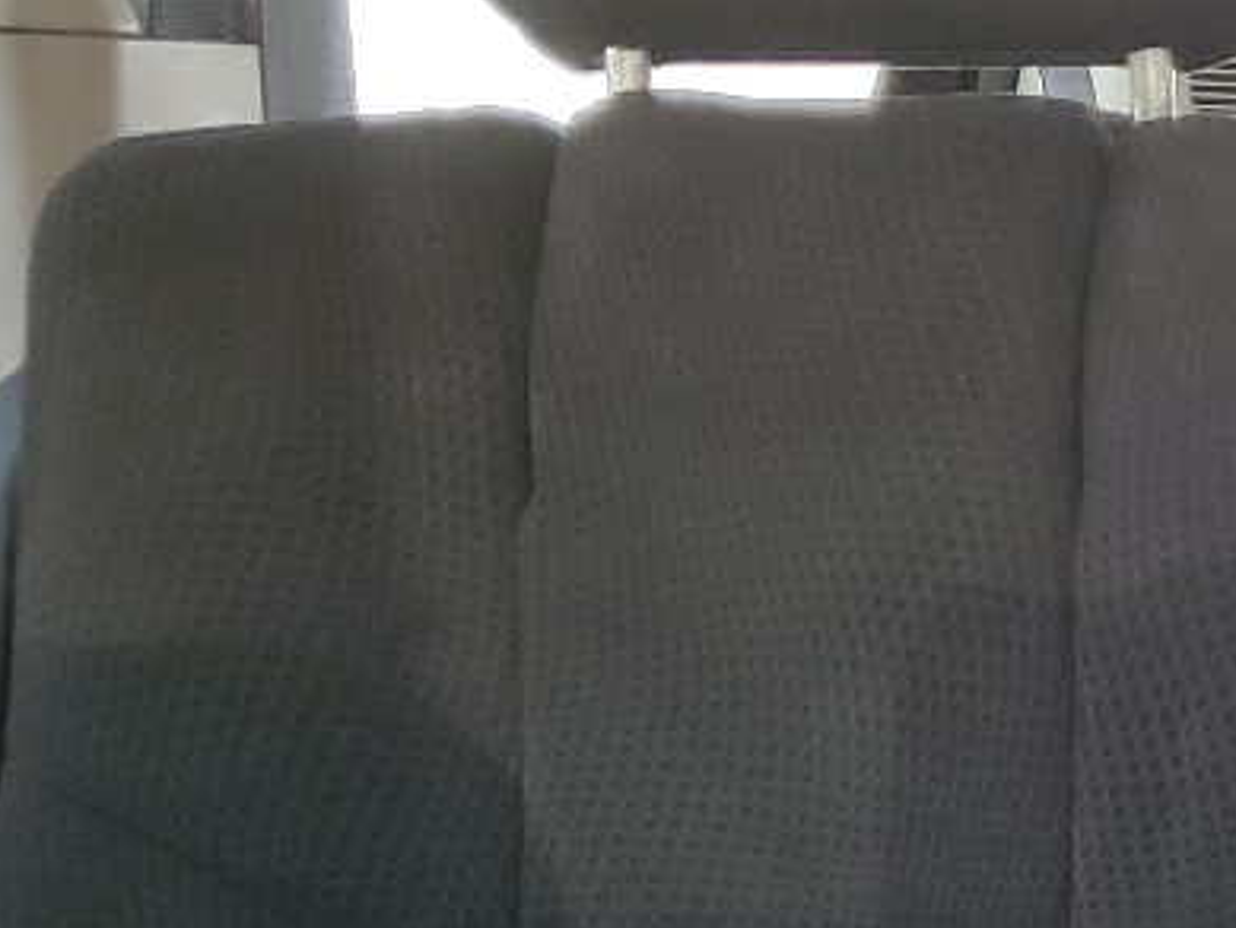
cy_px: 1011
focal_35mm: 107
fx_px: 3822
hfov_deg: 15.5
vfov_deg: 13.6
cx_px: 2278
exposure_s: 1/120
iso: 62
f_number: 1.5
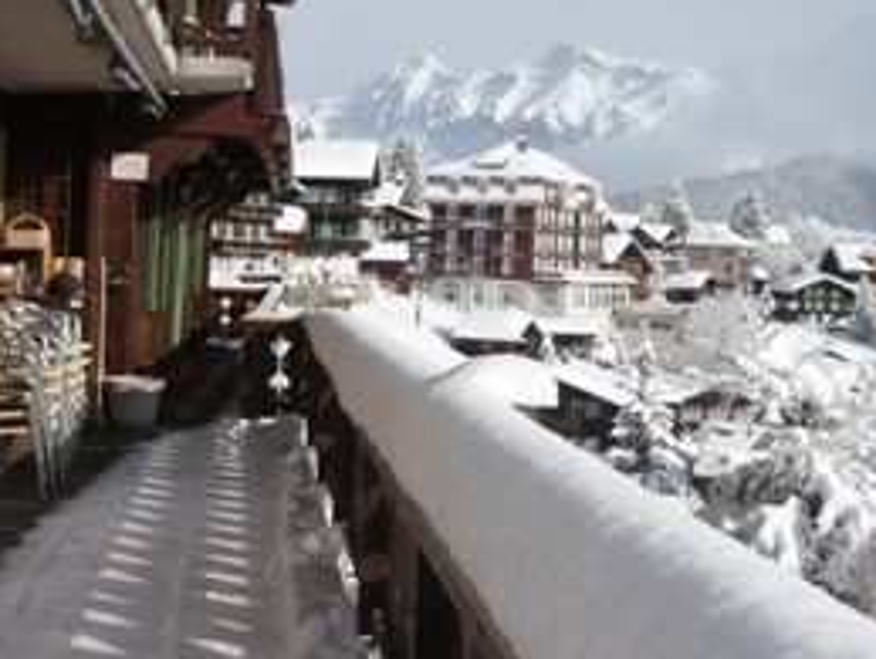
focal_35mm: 57
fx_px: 1444
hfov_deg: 33.7
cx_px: 477
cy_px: 176
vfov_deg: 25.5
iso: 100
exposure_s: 1/250
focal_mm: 5.5
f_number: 8
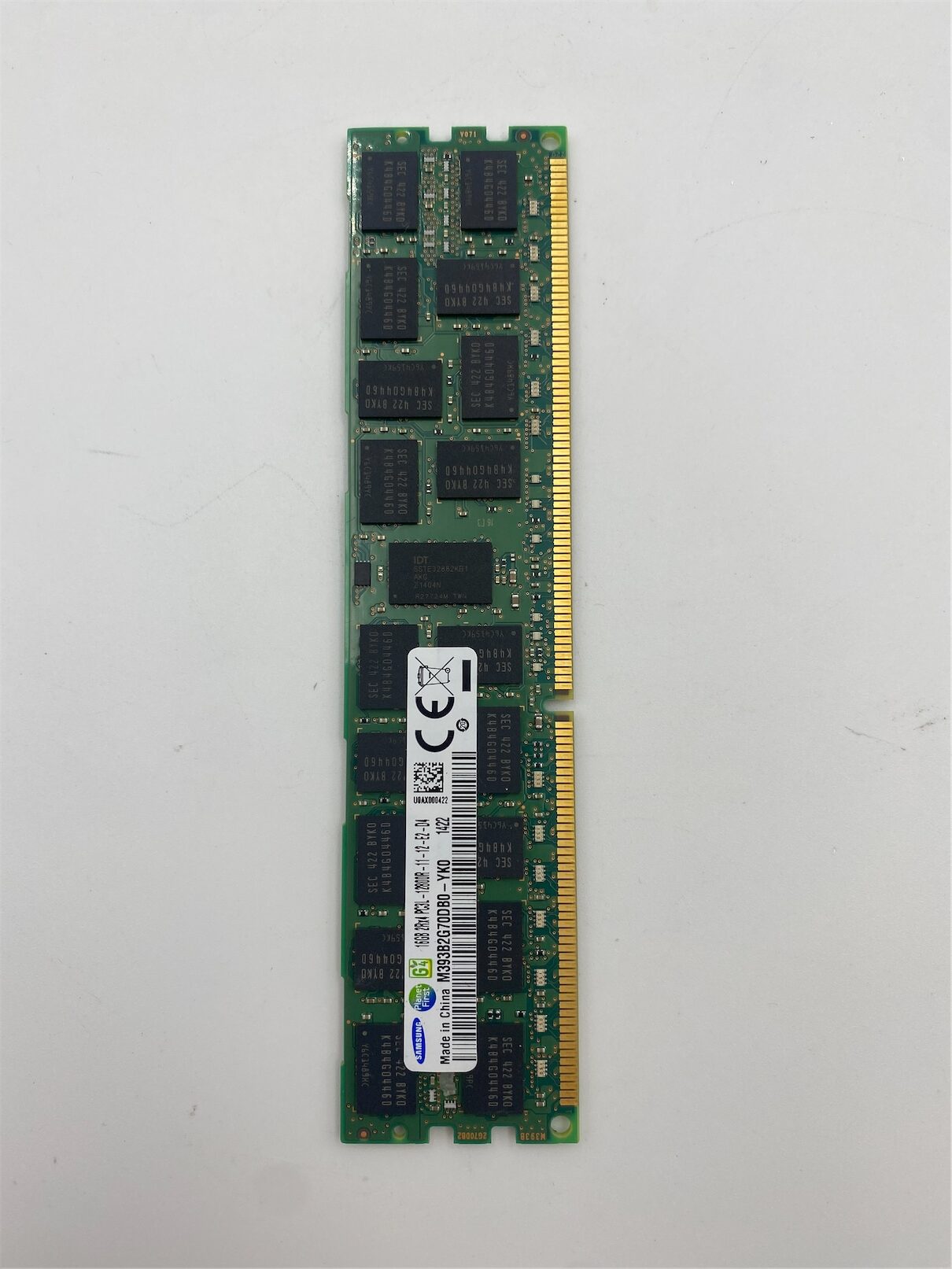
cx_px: 476
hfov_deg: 53.1
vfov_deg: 67.3
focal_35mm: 26
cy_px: 634
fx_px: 953
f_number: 1.8
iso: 32
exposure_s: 1/268
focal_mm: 4.25
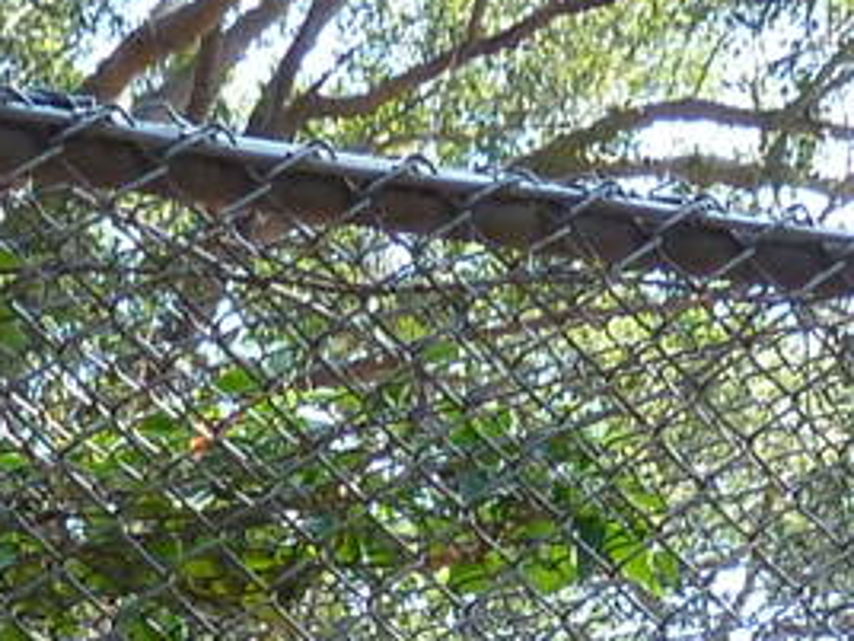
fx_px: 4268
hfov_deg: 11.4
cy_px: 1815
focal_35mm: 173
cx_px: 602
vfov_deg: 7.7
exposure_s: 1/160
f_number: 3.4
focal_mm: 4.7
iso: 160
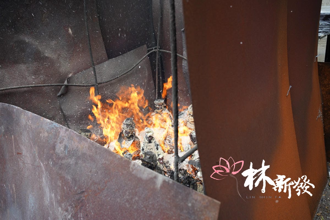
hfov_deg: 54.4
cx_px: 165
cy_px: 110
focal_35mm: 35
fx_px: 321
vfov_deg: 37.9
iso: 200
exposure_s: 1/160
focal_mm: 35
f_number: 4
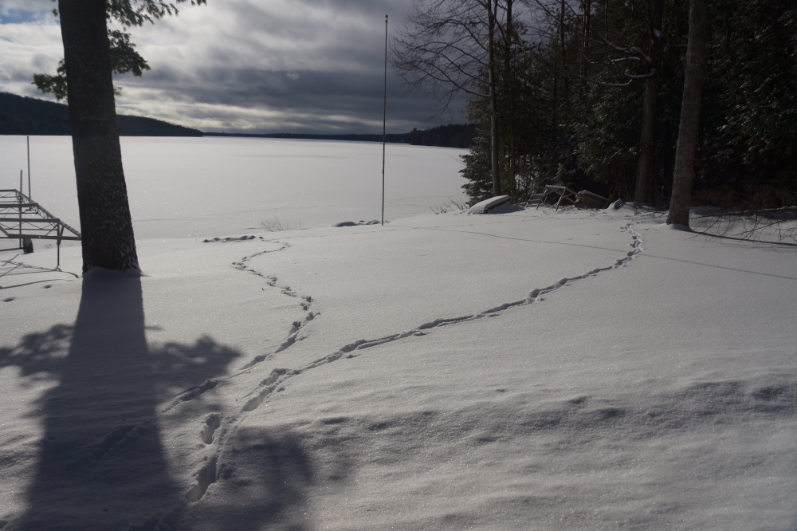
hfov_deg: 67.4
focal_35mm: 27
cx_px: 398
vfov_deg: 47.9
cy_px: 266
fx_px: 598
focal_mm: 18
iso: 100
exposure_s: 1/640
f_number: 8
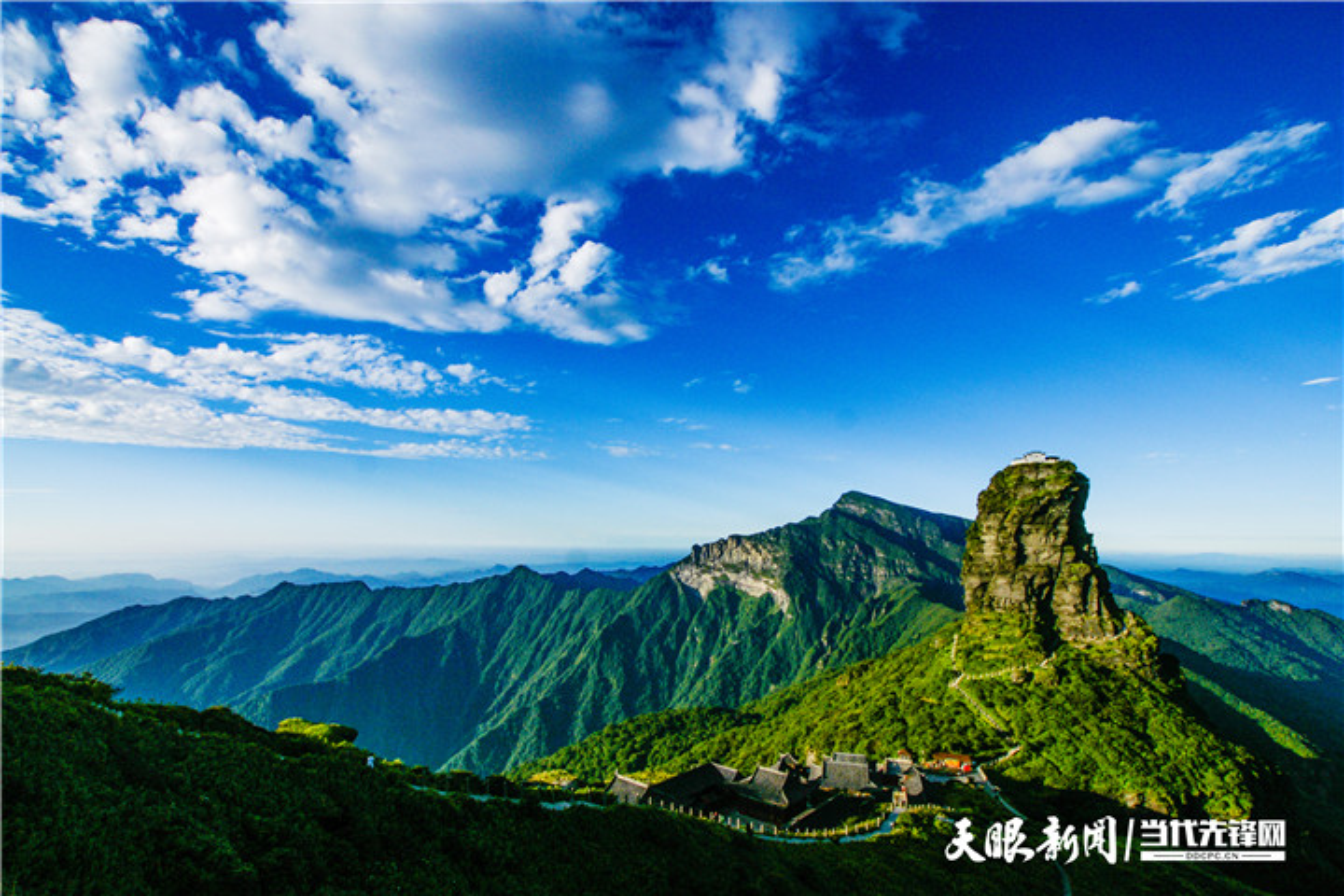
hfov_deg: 95.0
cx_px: 672
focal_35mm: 16
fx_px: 616
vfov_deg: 72.1
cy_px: 448
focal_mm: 11
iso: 200
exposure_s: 1/1000
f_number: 8
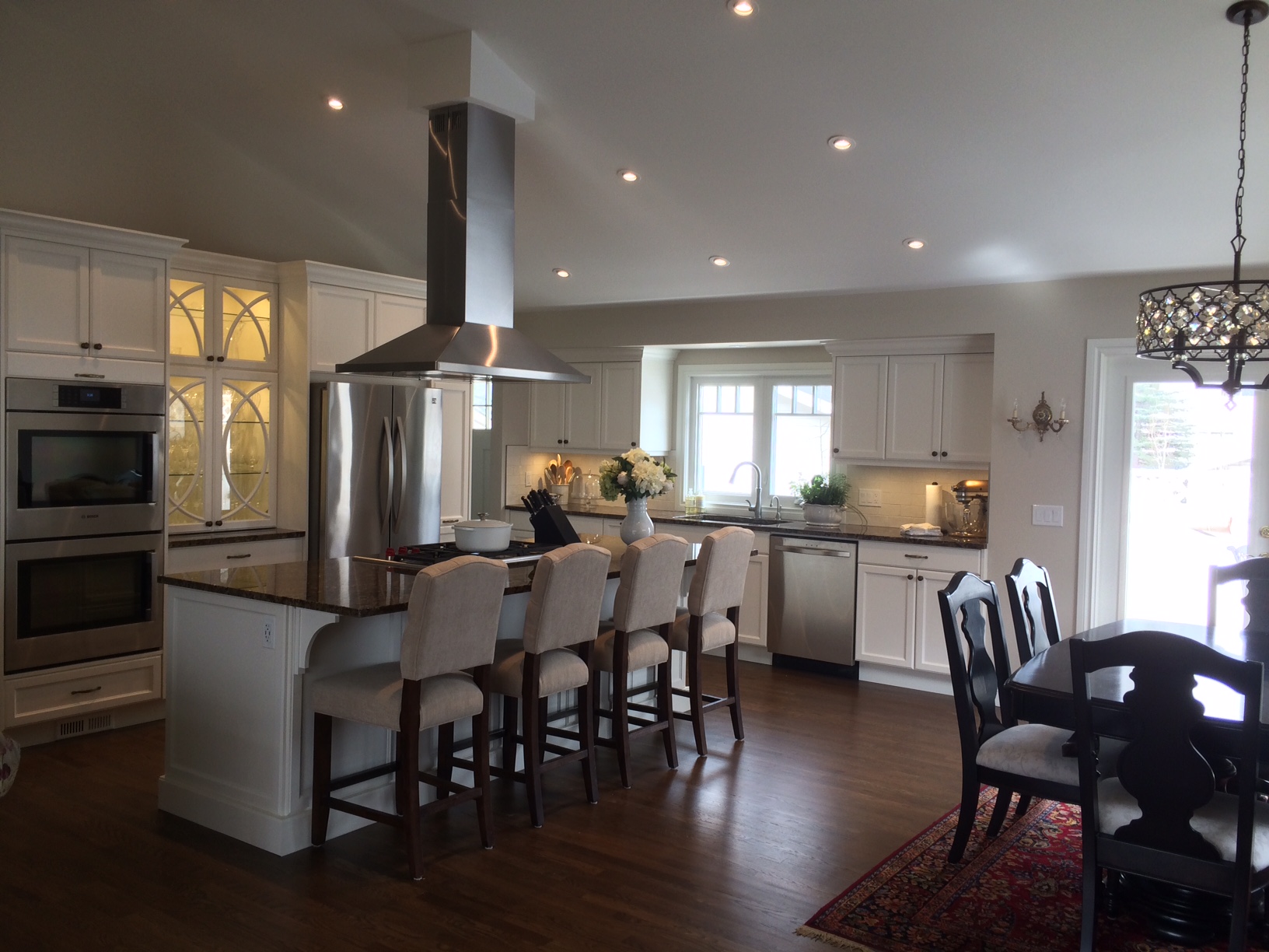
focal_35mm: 29
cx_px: 634
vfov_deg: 48.2
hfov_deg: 61.7
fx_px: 1063
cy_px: 476
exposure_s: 1/40
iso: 40
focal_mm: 4.15
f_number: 2.2
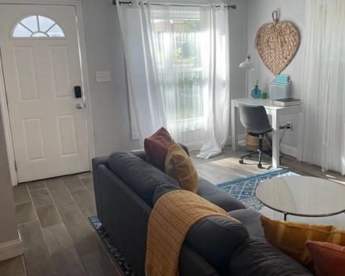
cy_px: 117
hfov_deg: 49.9
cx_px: 212
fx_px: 368
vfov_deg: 41.1
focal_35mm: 36
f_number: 1.6
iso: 32
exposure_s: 1/169
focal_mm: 4.2
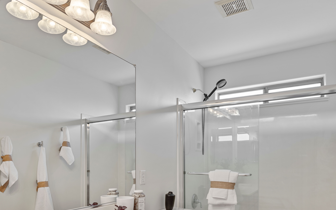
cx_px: 153
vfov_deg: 42.6
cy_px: 166
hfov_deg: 66.3
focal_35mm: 28
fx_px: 256
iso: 200
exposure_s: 1/2.5
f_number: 8
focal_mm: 18
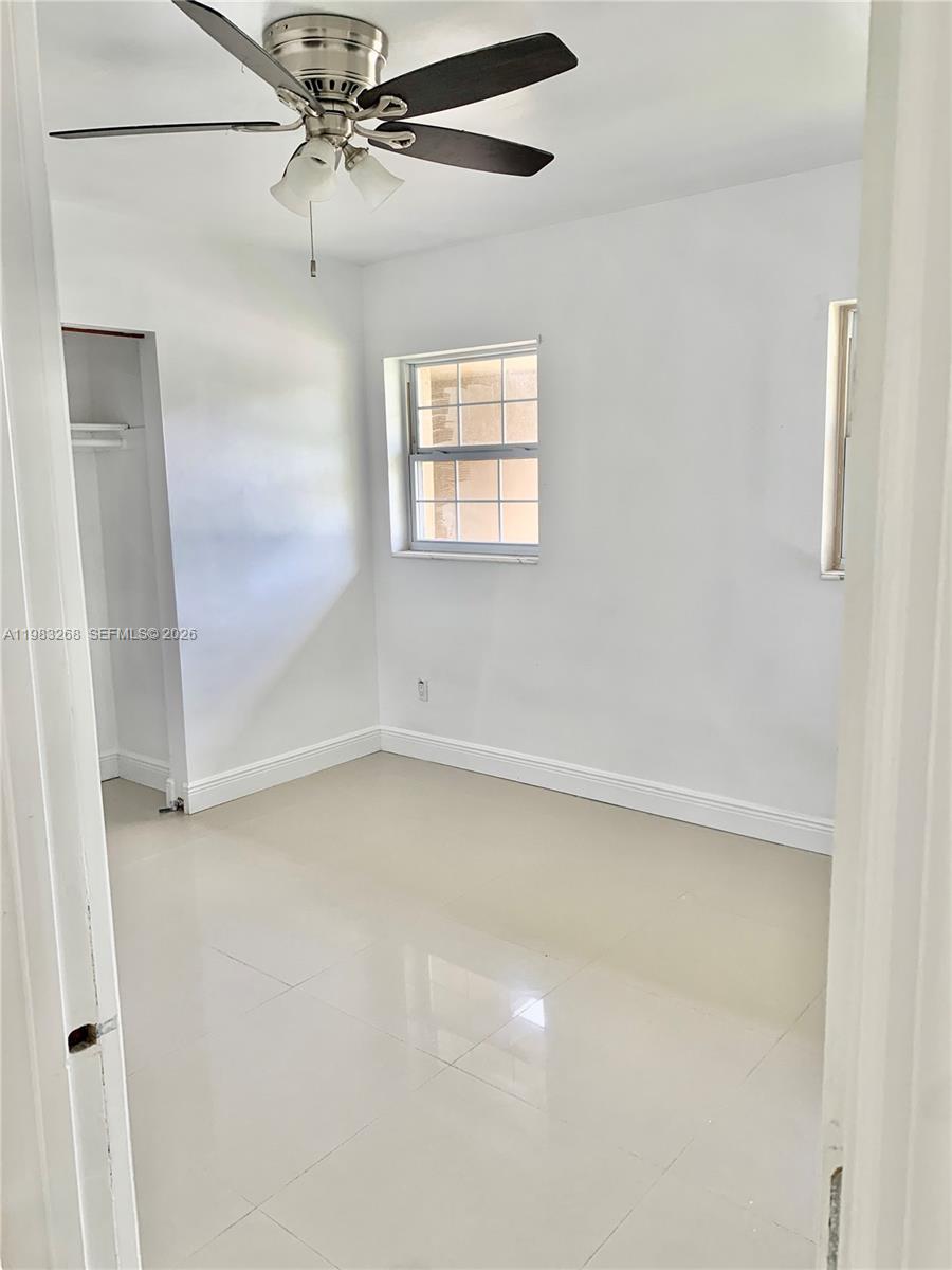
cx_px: 476
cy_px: 635
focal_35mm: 26
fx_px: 953
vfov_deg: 67.3
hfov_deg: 53.1
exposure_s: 1/121
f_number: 1.8
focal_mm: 4.25
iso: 64
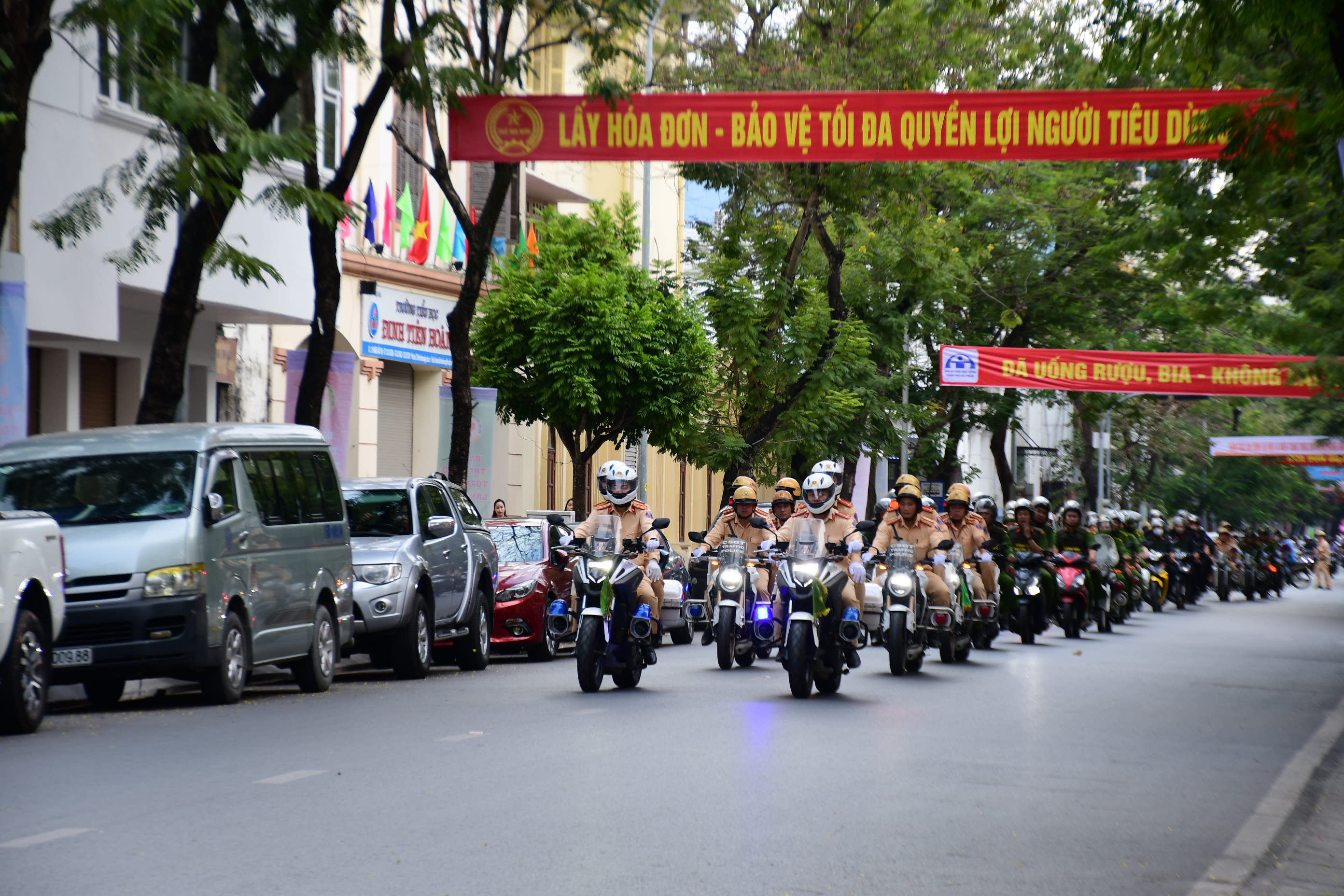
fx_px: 5040
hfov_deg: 15.2
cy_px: 448
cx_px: 672
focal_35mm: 135
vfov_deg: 10.2
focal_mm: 90
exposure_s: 1/200
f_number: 5.3
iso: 250
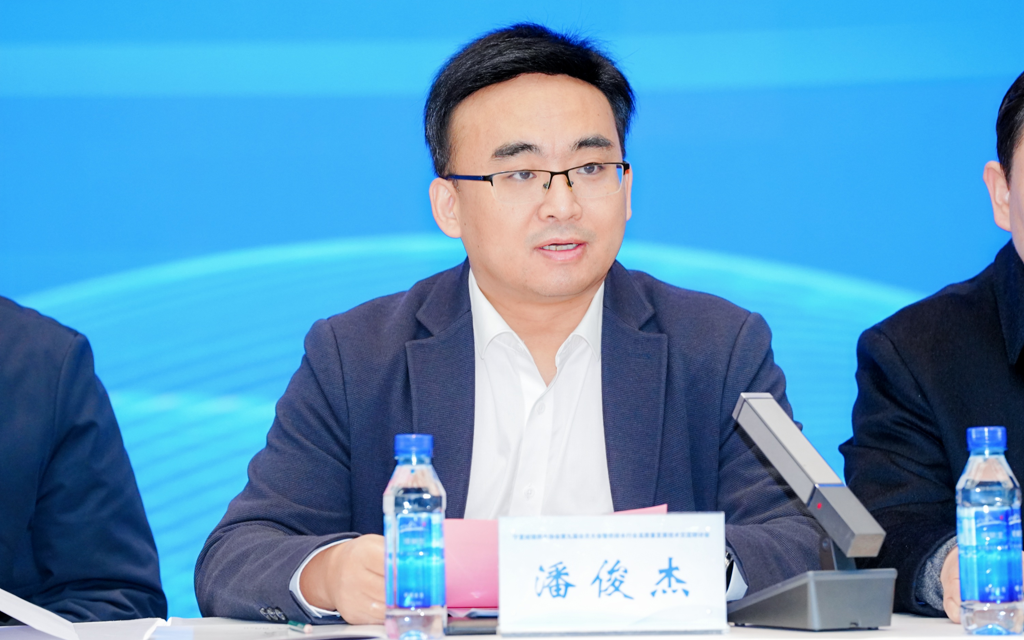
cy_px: 333
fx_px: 5692
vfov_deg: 6.4
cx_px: 512
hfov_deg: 10.3
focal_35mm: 204
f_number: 4.5
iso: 2500
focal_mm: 200
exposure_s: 1/160
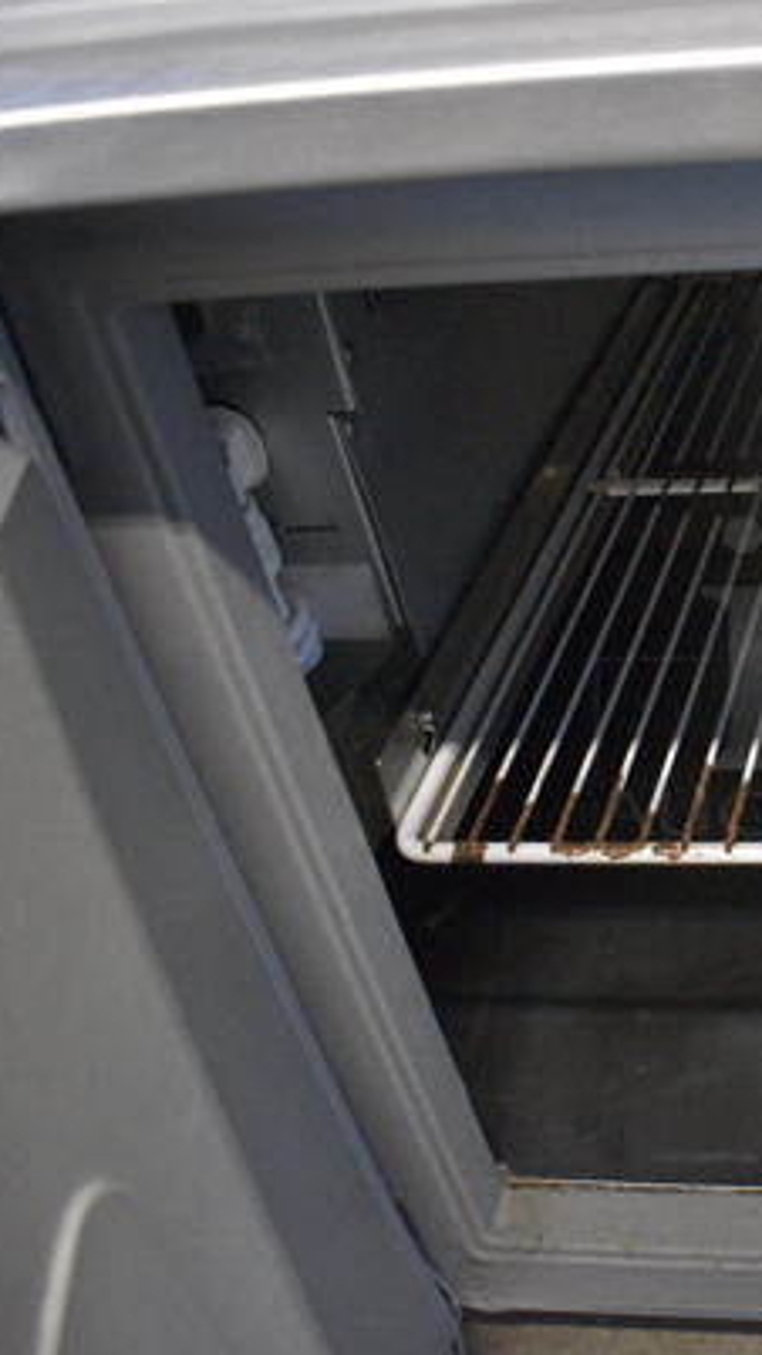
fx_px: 1545
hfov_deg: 24.6
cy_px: 671
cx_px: 951
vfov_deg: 47.4
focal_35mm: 43
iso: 6400
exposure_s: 1/125
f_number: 3.5
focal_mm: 18
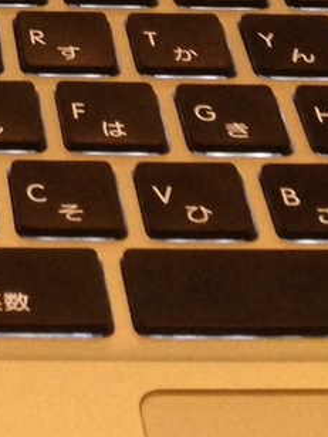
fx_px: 2059
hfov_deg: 8.7
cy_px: -627
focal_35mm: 163
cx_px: -256
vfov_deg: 10.4
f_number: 2.4
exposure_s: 1/20
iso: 160
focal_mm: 4.13
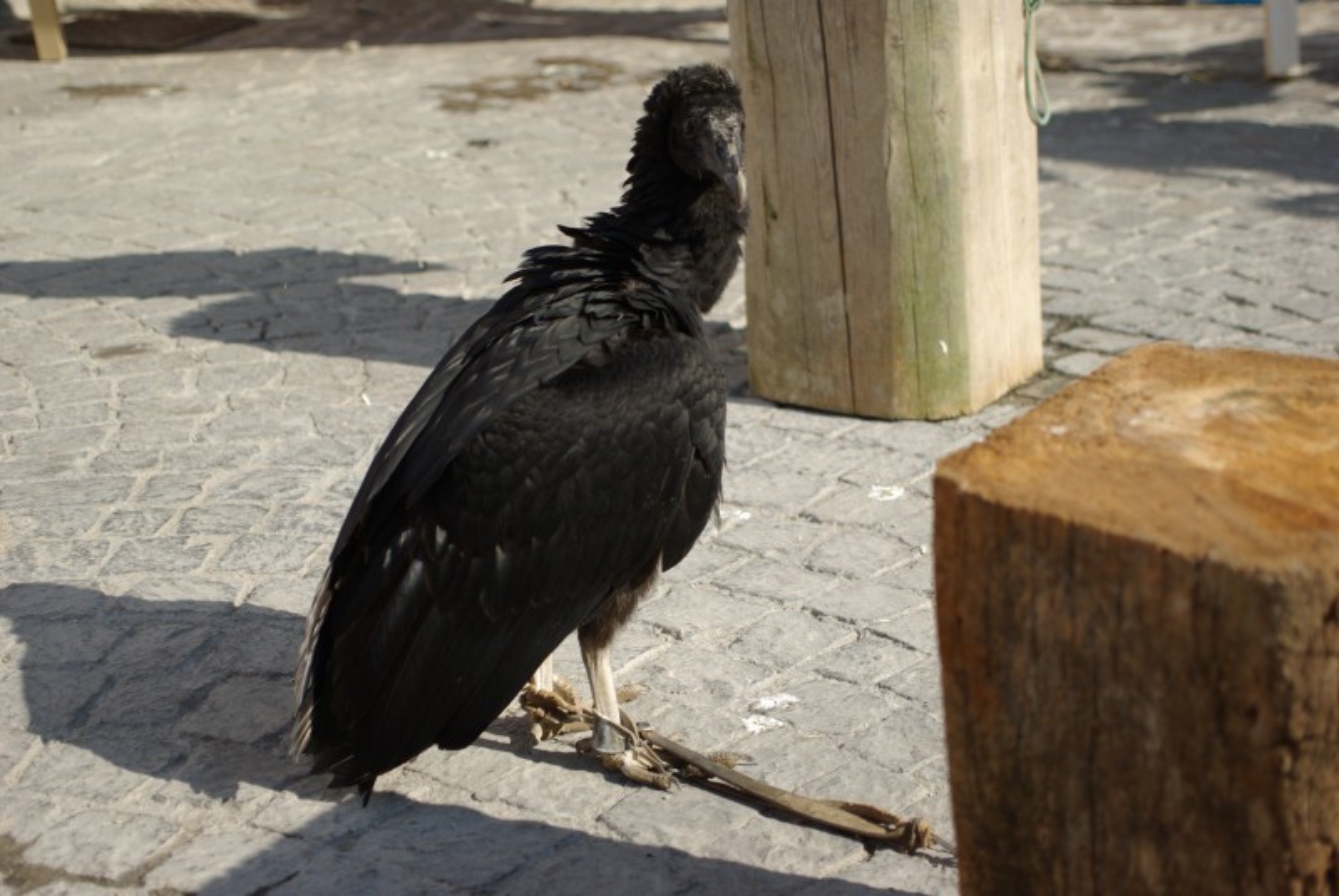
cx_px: 670
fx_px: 2513
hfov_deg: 29.8
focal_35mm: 68
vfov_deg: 20.2
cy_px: 448
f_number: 4
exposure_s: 1/500
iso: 100
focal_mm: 45
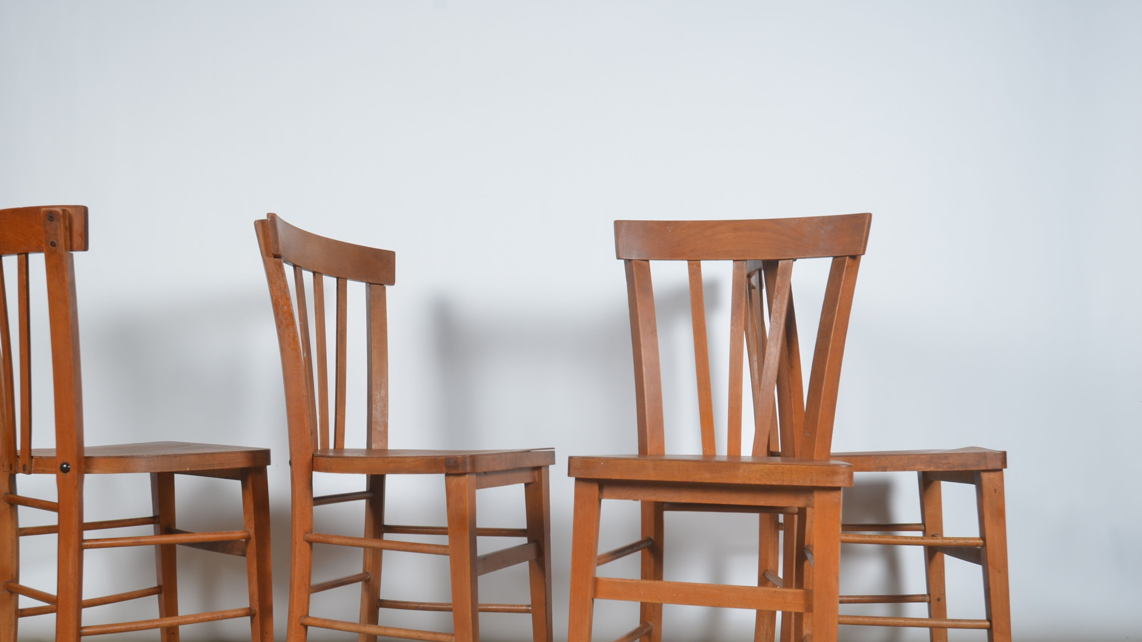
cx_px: 510
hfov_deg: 55.2
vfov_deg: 32.6
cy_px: 418
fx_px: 1090
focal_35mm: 36
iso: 100
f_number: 11
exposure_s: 1/125
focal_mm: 20
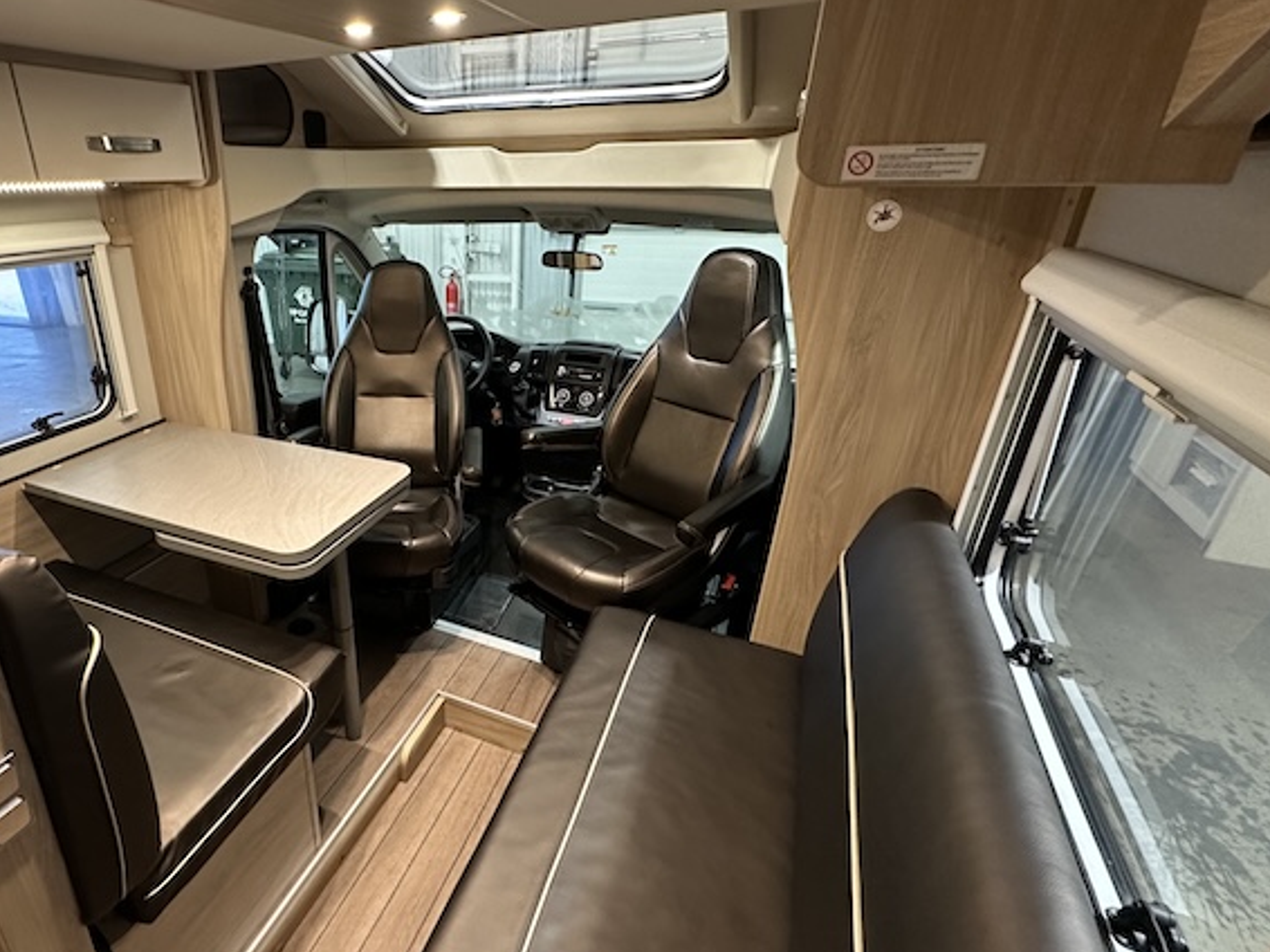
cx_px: 429
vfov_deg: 68.6
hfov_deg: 82.0
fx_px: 697
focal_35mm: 19
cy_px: 483
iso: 500
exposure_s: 1/50
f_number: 2.2
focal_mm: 2.22
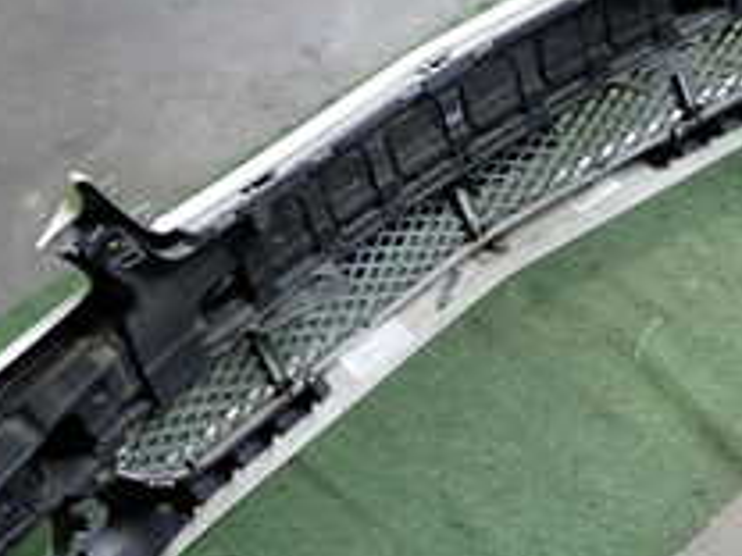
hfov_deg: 26.8
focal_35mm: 72
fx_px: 1543
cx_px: 507
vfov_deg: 20.3
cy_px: 417
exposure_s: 1/50
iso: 200
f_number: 2
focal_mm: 4.5
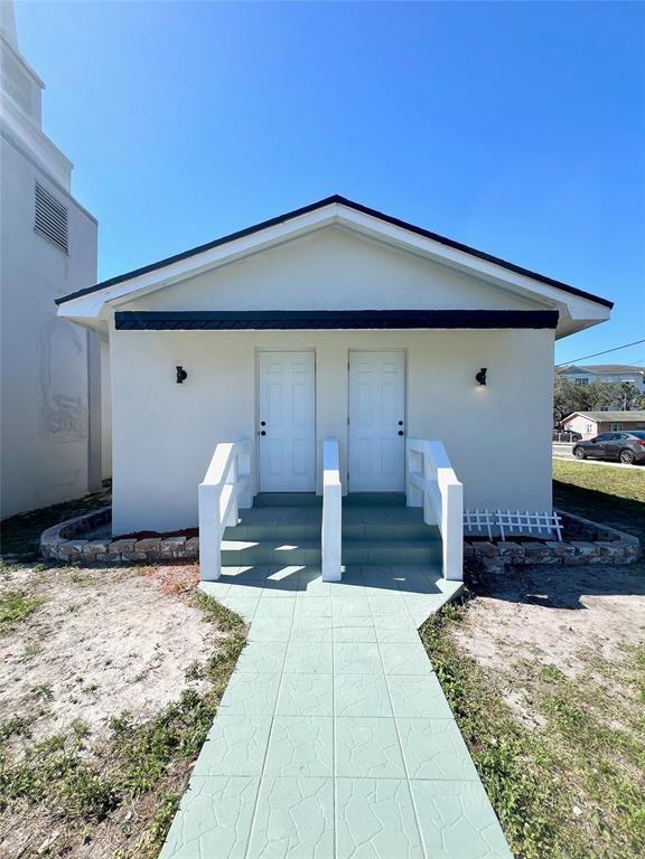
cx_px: 322
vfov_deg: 106.2
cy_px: 430
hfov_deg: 89.9
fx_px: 323
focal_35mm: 13
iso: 32
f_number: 1.8
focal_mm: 1.57
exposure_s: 1/1248
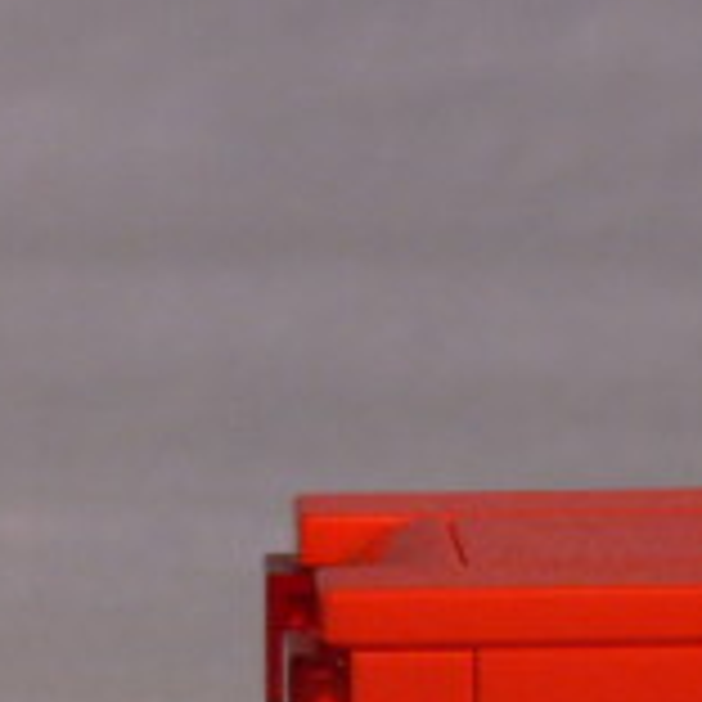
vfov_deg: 3.7
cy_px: 648
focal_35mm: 471
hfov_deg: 3.7
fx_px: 10807
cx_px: 1130
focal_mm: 27.4
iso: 200
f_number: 4.5
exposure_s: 1/100
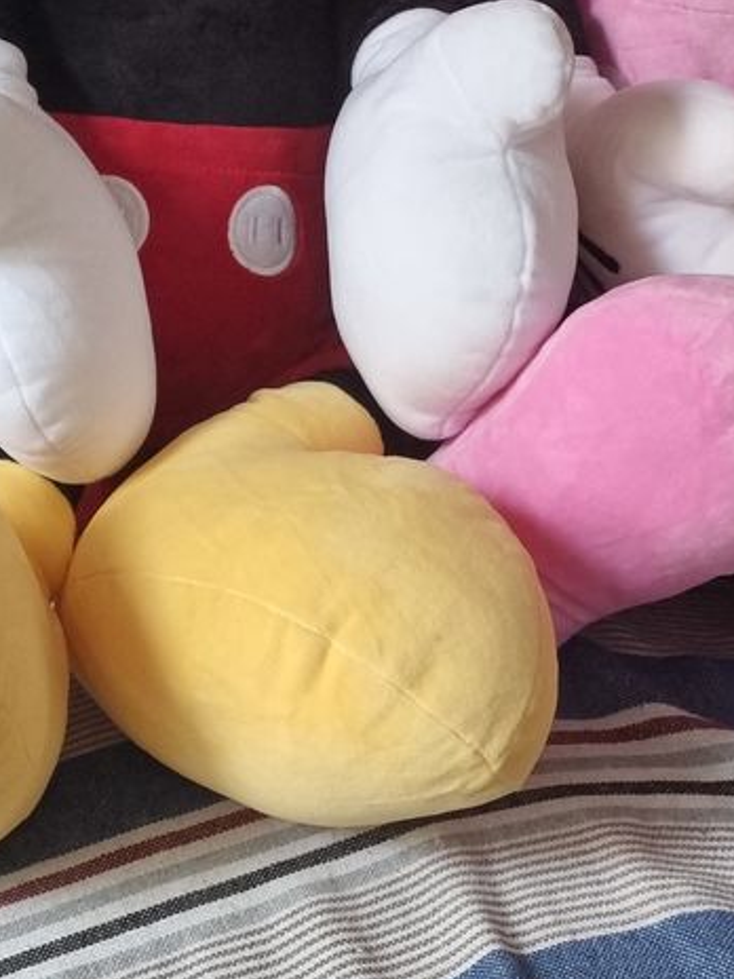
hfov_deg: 26.0
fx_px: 1583
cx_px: 464
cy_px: 40
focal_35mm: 56
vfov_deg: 32.1
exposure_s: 1/50
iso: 160
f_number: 1.8
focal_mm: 5.4
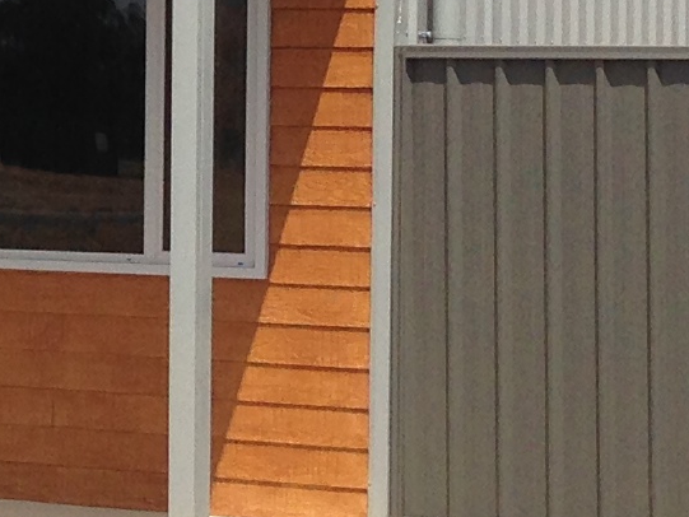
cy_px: -106
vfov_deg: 7.4
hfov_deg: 9.6
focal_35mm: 199
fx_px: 3962
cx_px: -404
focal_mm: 4.12
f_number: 2.4
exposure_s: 1/2088
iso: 50
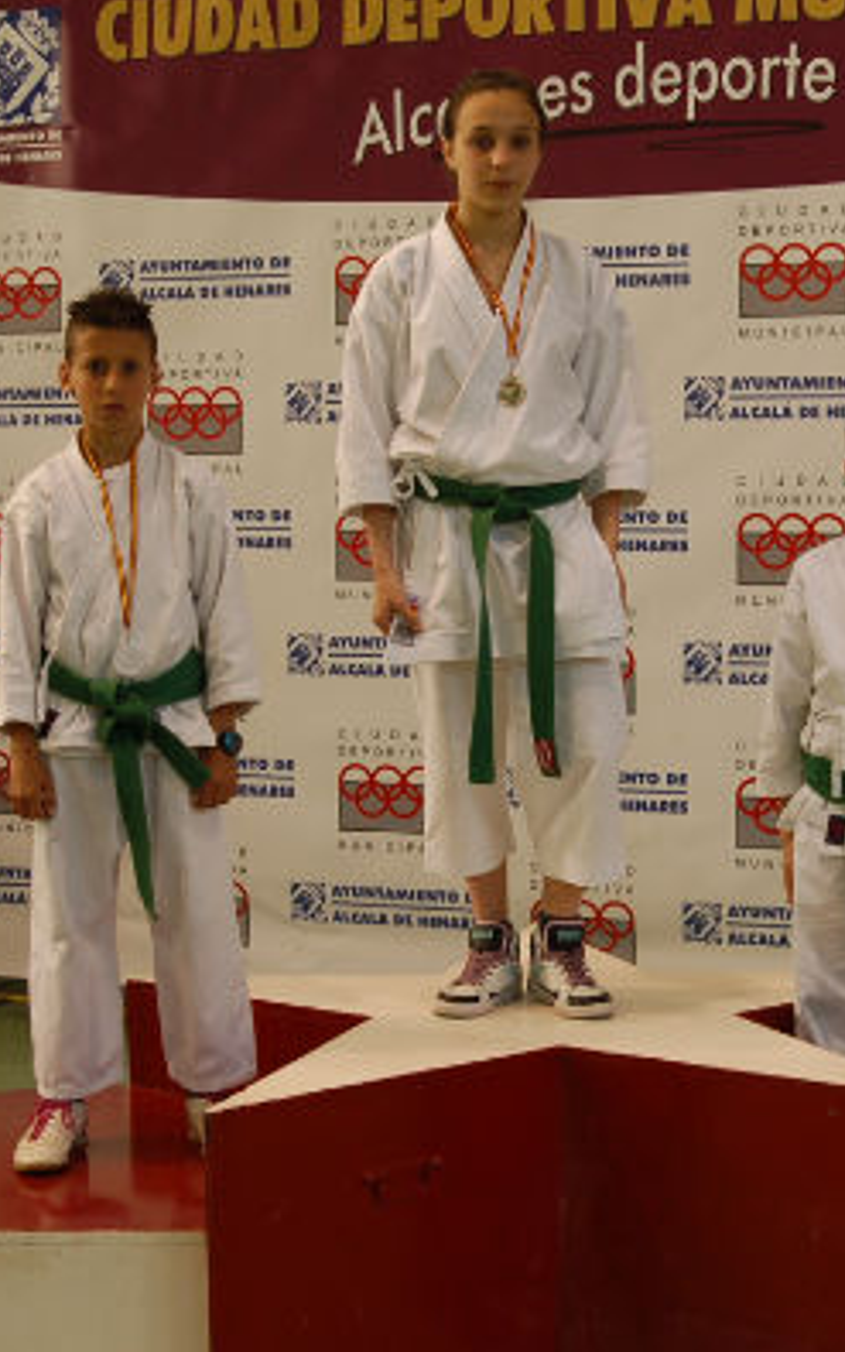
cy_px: 674
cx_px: 568
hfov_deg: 19.9
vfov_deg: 31.5
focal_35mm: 65
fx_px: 2394
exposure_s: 1/50
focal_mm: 28
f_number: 3.5
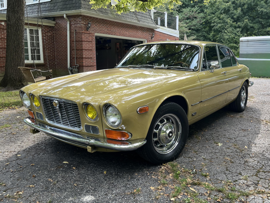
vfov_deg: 53.1
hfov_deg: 67.3
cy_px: 102
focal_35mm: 26
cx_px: 135
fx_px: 203
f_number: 1.6
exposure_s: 1/122
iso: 32
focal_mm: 5.1
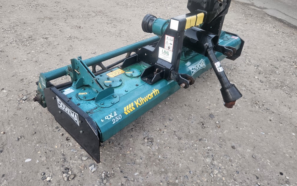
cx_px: 145
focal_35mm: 25
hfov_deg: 72.5
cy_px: 76
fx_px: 202
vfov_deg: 49.0
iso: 320
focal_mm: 5.4
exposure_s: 1/100
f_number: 1.8
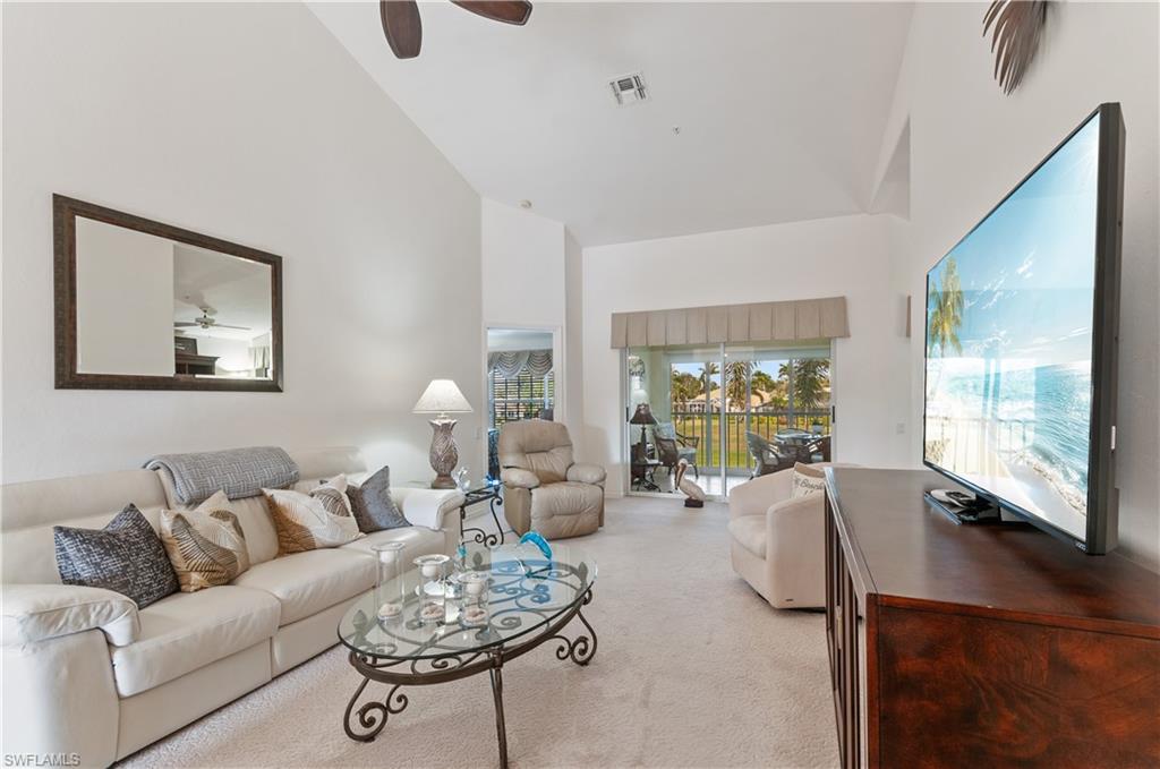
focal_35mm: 15
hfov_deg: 100.5
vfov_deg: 77.1
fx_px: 482
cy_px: 384
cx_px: 580
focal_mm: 10
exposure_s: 1/1.67
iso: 200
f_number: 8
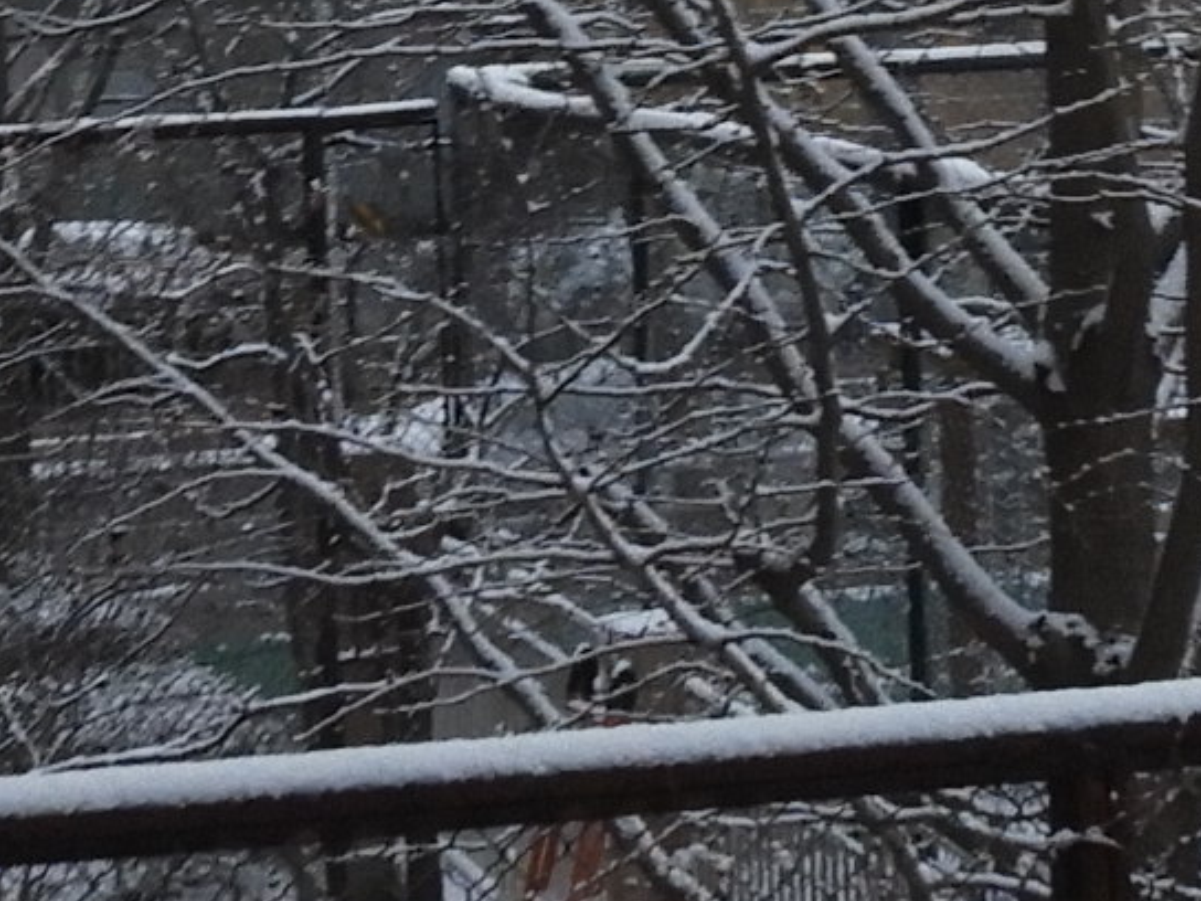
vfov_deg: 9.9
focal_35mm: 144
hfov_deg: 13.6
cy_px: -594
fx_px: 4996
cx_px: 1002
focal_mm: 4.3
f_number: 3.3
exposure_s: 1/30
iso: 280
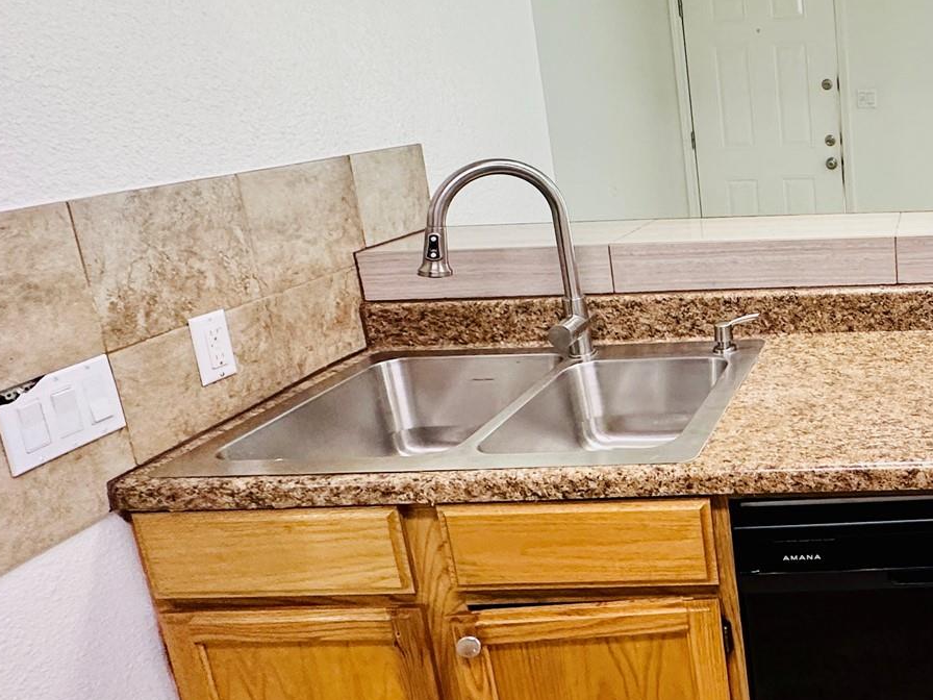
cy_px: 264
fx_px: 862
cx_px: 925
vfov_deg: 43.8
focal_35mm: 32
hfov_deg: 47.5
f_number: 2.2
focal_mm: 2.22
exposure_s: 1/120
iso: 250
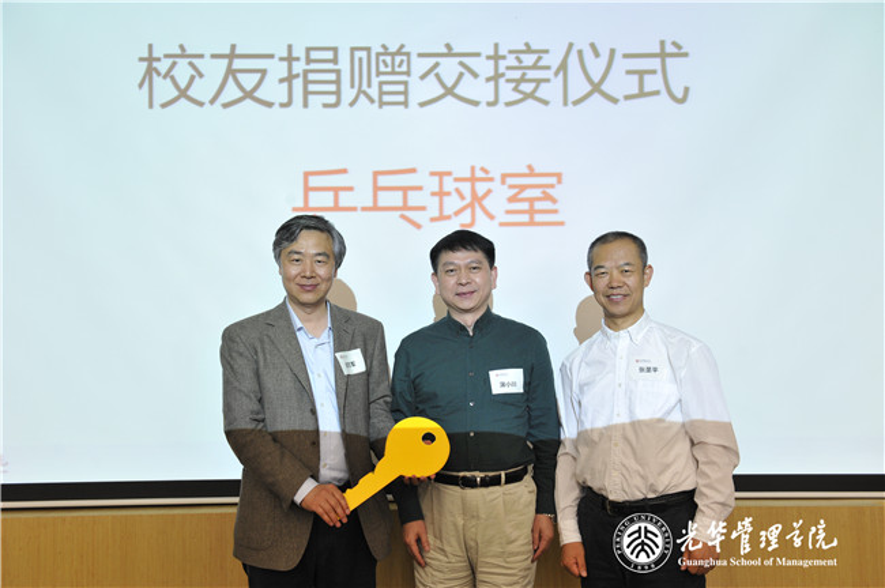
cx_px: 442
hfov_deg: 46.4
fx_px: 1031
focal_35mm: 42
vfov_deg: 31.8
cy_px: 294
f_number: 5.6
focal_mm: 42
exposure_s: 1/90
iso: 1600
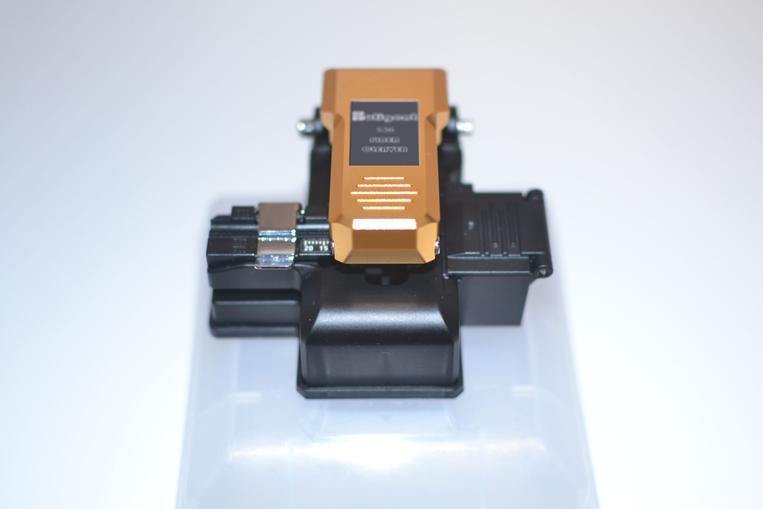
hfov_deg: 37.8
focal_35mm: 52
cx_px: 382
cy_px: 254
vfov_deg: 25.8
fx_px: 1113
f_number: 2.2
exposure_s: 1/60
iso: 200
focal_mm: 35
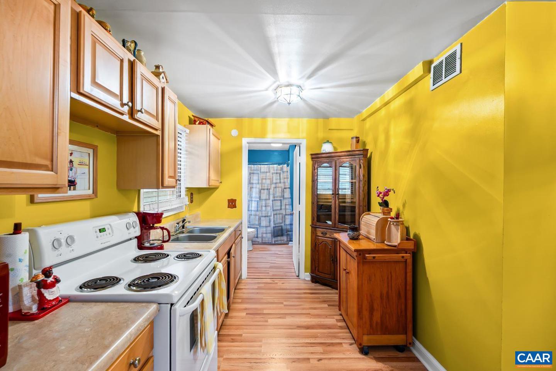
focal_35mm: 16
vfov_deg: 73.8
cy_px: 186
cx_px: 278
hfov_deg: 96.7
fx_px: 247
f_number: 8
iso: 1250
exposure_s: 1/2
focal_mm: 16
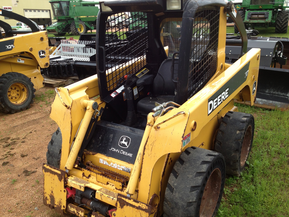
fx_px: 292
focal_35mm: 35
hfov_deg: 52.6
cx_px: 144
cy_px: 108
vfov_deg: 40.7
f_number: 2.4
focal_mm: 4.28
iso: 64
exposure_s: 1/280
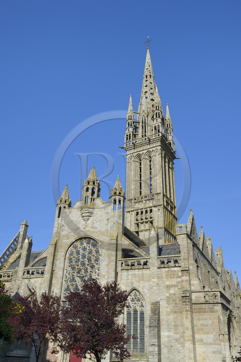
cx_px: 120
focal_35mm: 31
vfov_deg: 60.3
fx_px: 312
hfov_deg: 42.3
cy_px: 181
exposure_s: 1/250
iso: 200
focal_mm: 31
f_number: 14
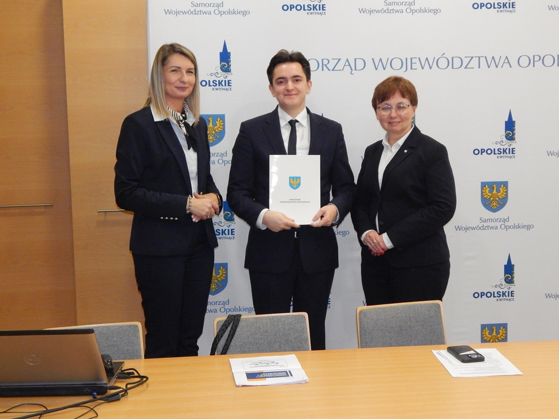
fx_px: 888
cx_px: 280
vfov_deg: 26.6
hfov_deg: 34.9
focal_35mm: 55
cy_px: 210
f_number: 3.8
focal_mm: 9.7
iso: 800
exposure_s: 1/100
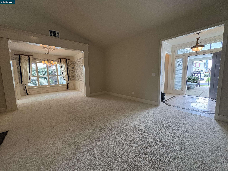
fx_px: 92
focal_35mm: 14
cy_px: 86
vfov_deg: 85.7
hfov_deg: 102.1
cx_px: 114
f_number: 2.2
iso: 250
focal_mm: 2.22
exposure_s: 1/60
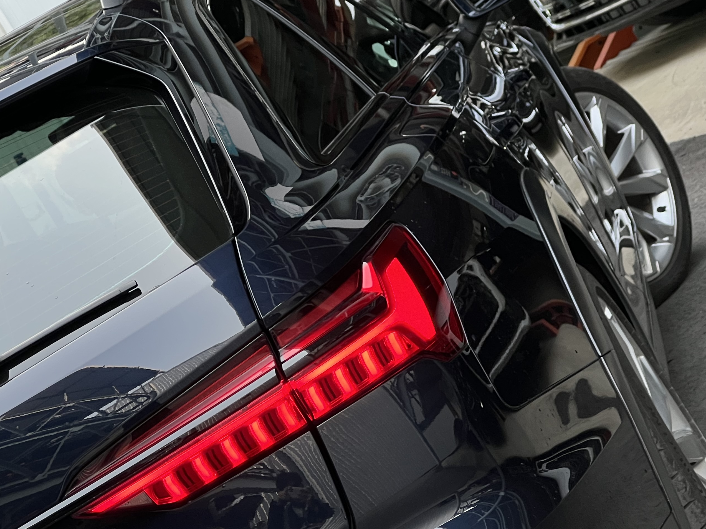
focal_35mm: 122
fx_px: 2488
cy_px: 314
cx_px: 335
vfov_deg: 12.1
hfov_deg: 16.1
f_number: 2.8
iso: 64
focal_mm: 9
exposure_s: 1/99
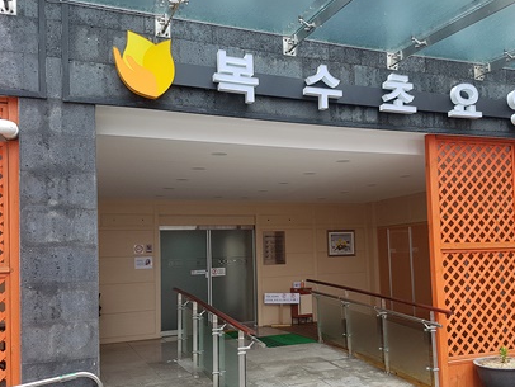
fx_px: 521
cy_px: 225
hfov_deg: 52.2
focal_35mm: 35
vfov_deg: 40.6
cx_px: 310
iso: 50
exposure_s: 1/155
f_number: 1.7
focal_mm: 4.2
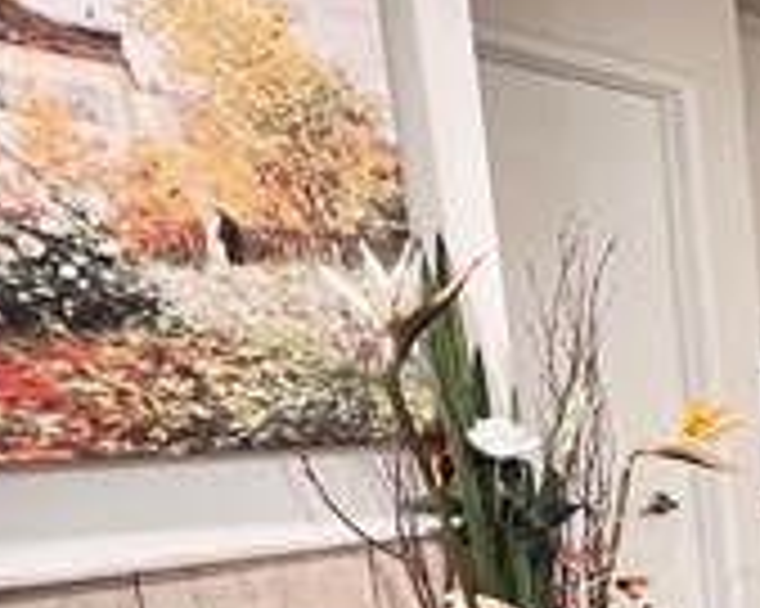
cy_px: 594
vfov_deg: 29.5
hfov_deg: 25.4
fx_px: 1079
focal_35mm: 48
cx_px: 1223
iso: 1000
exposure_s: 1/40
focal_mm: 1.57
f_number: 1.8
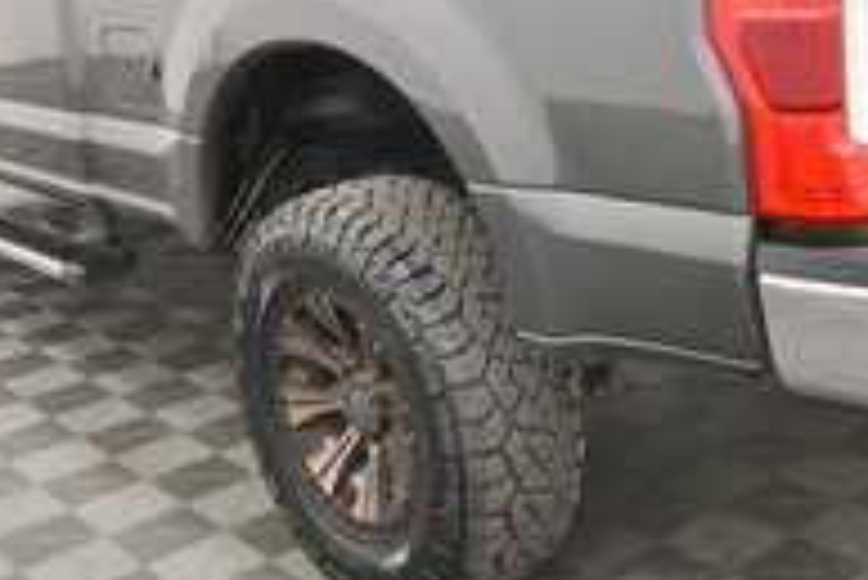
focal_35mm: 56
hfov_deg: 35.4
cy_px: 97
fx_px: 1351
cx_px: 553
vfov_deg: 23.8
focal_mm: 18
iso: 1800
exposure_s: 1/125
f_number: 5.6
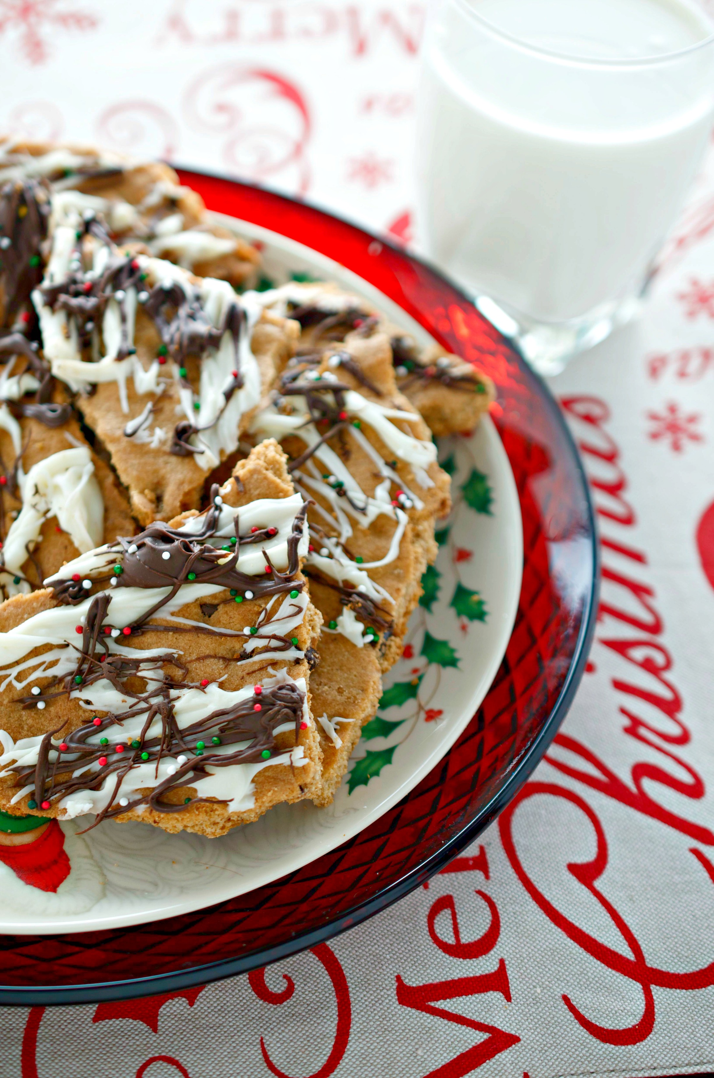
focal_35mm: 60
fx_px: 1793
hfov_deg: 22.5
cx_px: 357
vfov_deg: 33.5
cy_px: 539
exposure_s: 1/30
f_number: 3.5
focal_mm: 40
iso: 100
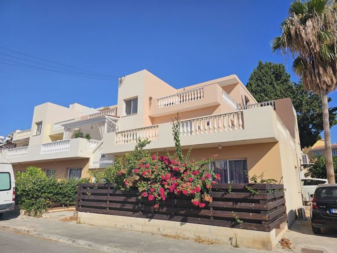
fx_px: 224
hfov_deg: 74.0
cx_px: 168
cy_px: 126
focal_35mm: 23
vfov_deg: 58.8
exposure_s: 1/1593
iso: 10
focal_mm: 6.3
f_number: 1.7
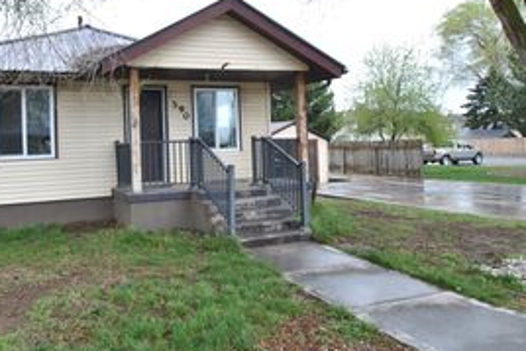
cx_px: 184
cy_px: 141
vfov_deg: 46.2
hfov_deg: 64.1
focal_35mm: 28
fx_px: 409
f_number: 6.3
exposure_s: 1/160
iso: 100
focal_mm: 10
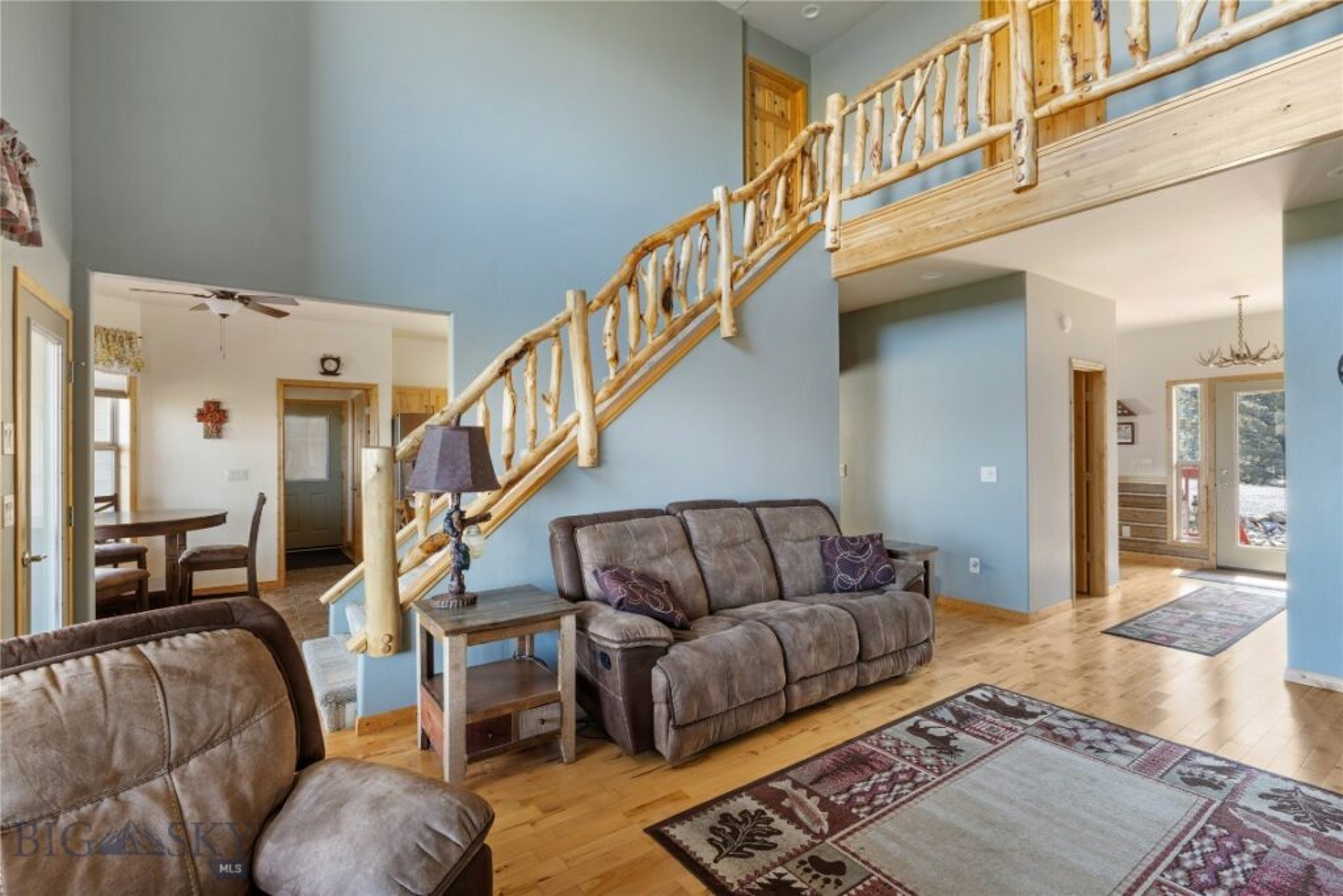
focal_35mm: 16
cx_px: 672
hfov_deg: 95.0
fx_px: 616
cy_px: 448
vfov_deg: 72.1
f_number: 8
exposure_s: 1/1.25
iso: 400
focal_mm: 16.5
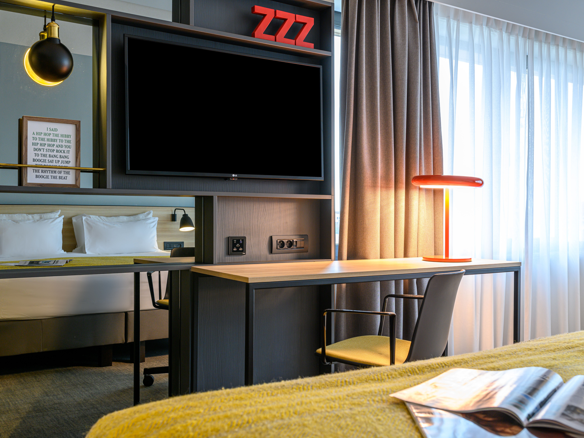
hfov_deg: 49.0
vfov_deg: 37.7
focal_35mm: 38
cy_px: 218
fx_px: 641
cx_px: 309
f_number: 8
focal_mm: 35
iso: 200
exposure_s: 1/2.5
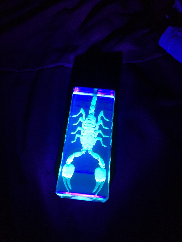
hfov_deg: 48.2
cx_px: 91
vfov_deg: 61.7
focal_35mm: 29
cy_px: 121
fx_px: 203
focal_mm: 4.15
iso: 200
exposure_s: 1/17
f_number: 2.2
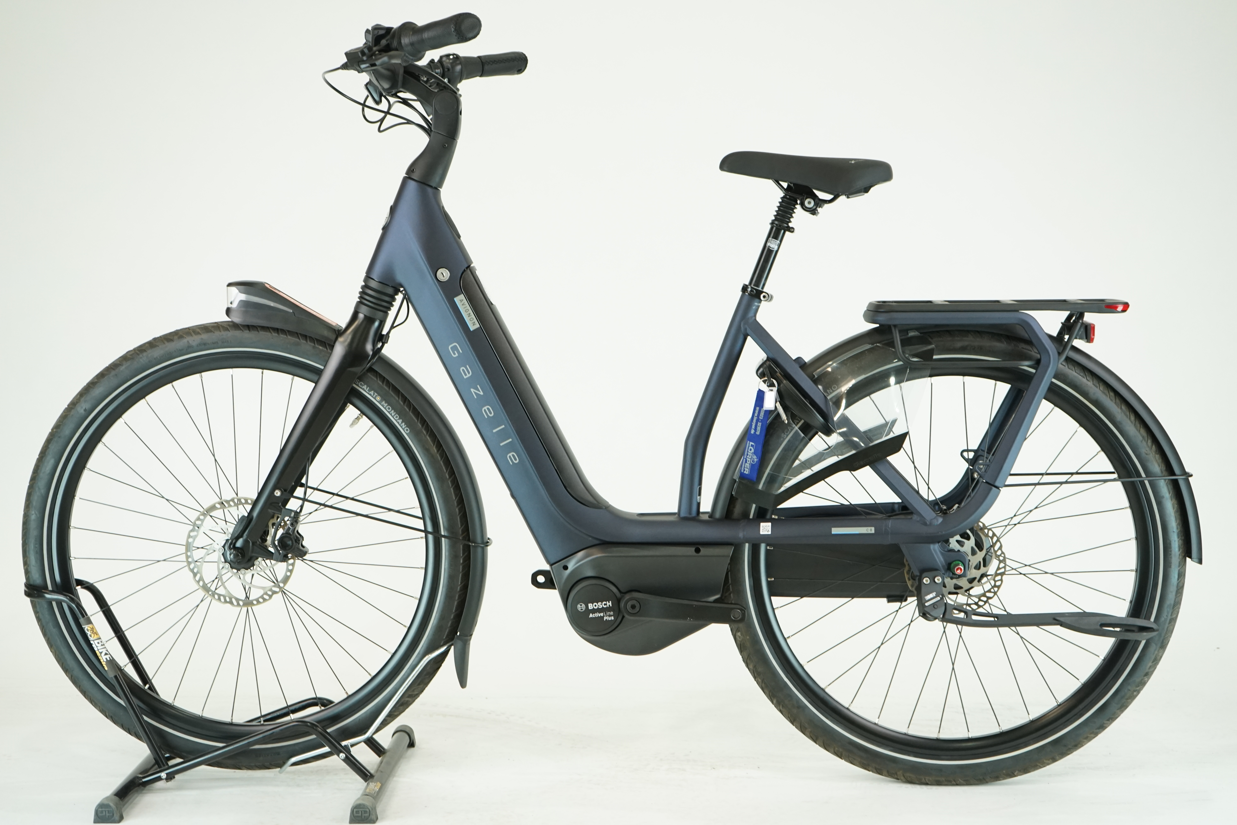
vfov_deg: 26.0
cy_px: 412
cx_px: 618
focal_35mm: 52
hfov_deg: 38.2
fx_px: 1787
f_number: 5.6
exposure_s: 1/200
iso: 1600
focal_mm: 52
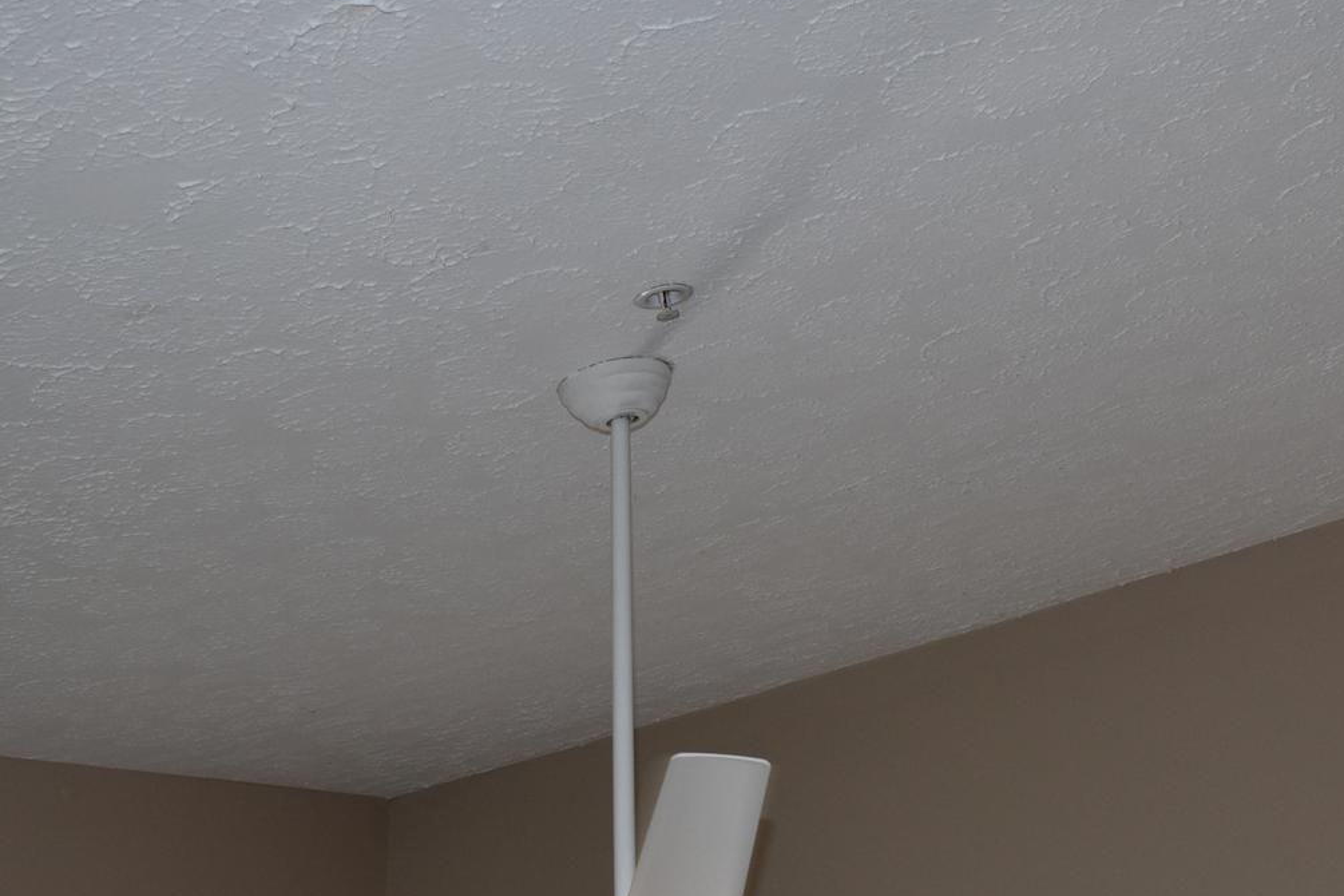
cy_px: 754
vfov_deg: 24.1
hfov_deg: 36.1
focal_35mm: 55
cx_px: 824
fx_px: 2053
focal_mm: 18
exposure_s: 1/200
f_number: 5
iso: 450
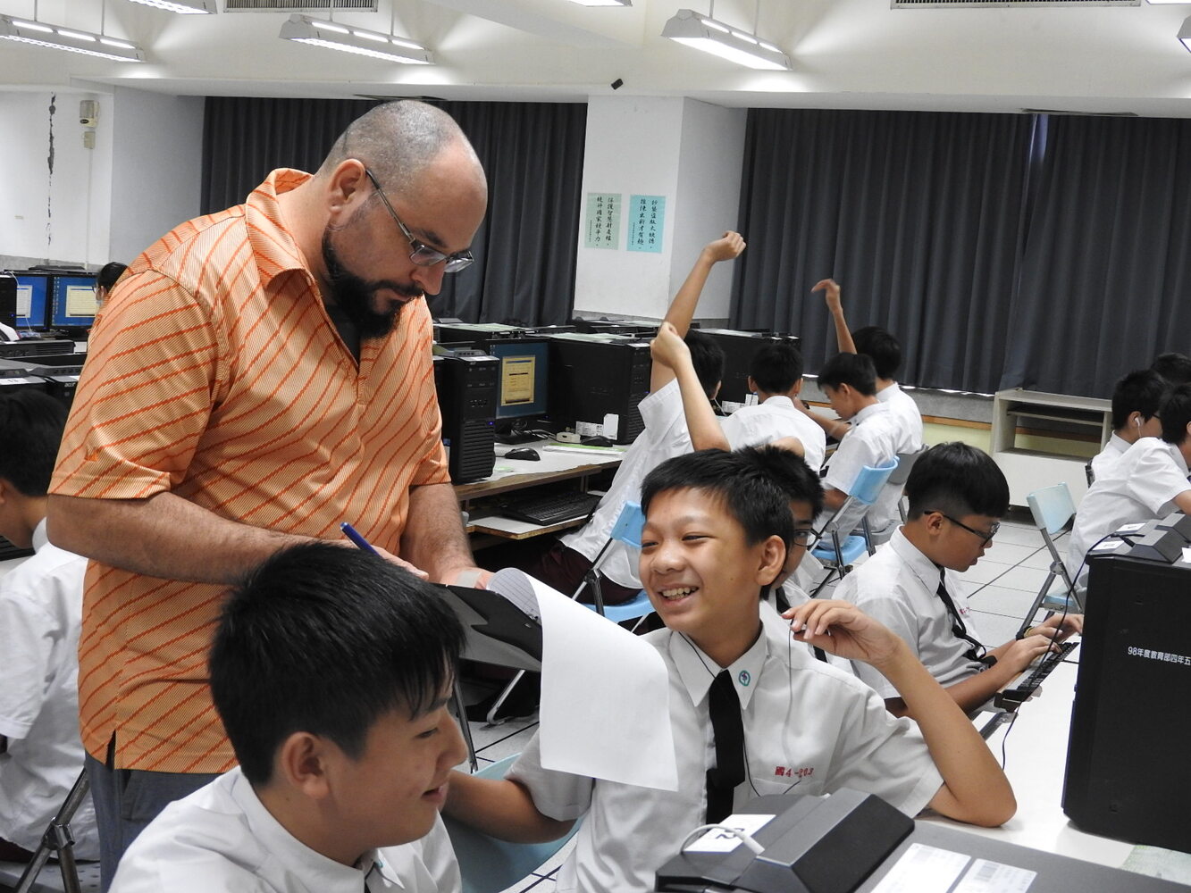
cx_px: 596
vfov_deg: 32.2
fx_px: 1548
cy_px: 446
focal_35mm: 45
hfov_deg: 42.1
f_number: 4
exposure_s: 1/30
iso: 360
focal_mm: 8.1
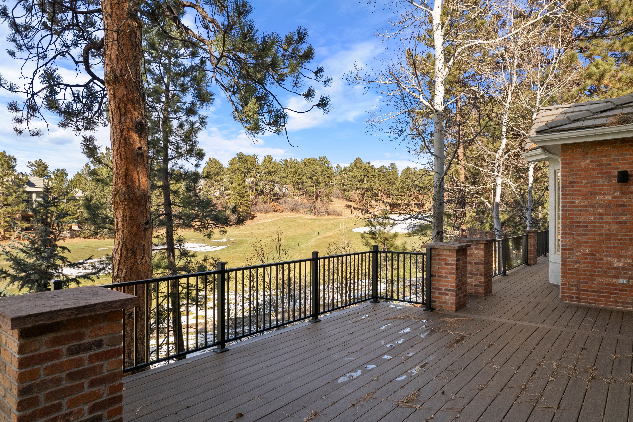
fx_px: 387
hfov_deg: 78.6
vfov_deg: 57.2
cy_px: 211
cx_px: 316
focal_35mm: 22
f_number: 2.8
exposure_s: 1/400
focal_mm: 8.38
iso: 100
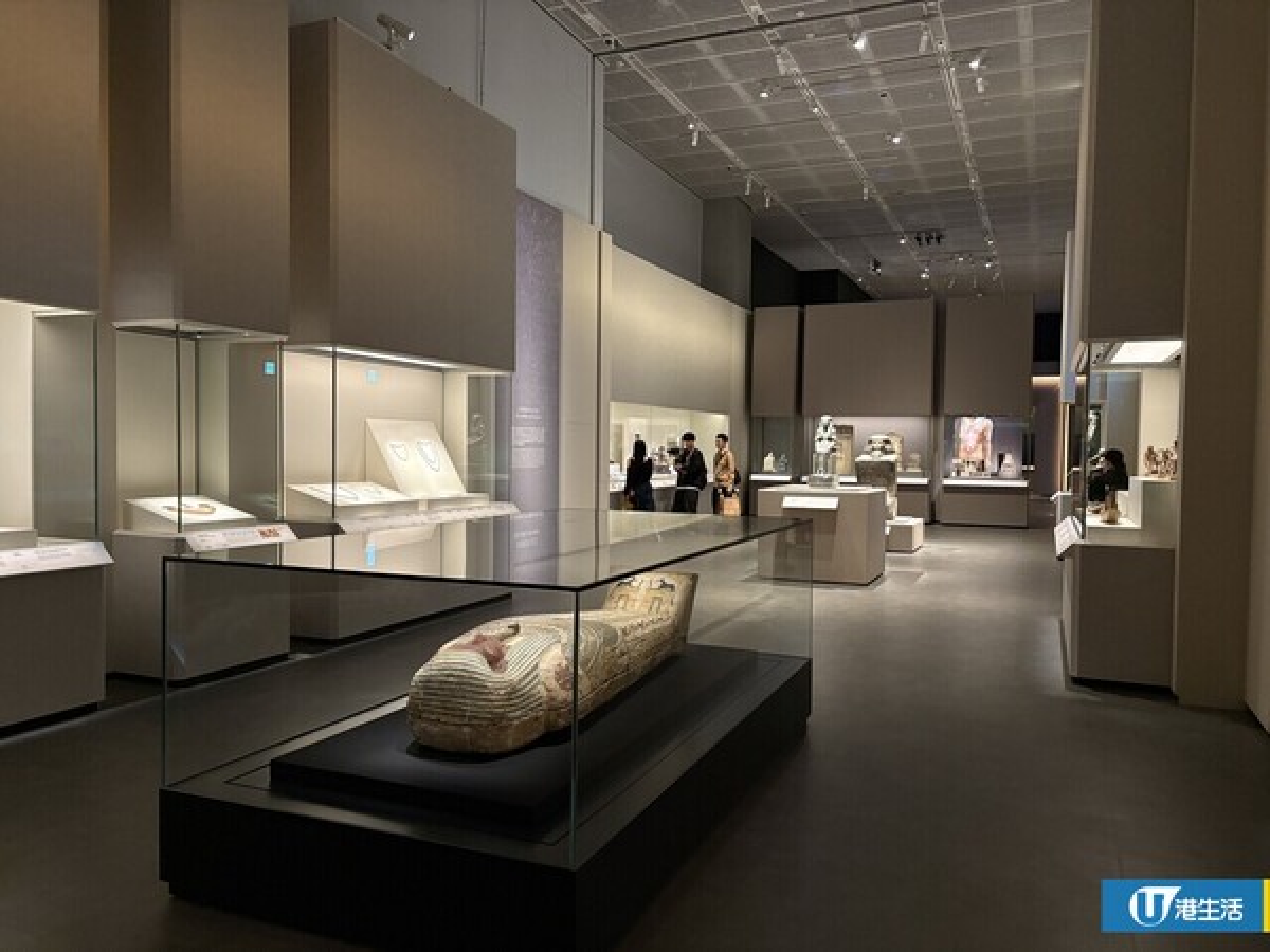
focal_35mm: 26
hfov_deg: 67.3
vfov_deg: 53.1
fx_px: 954
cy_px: 476
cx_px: 635
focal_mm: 5.96
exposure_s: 1/33
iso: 640
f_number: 1.6
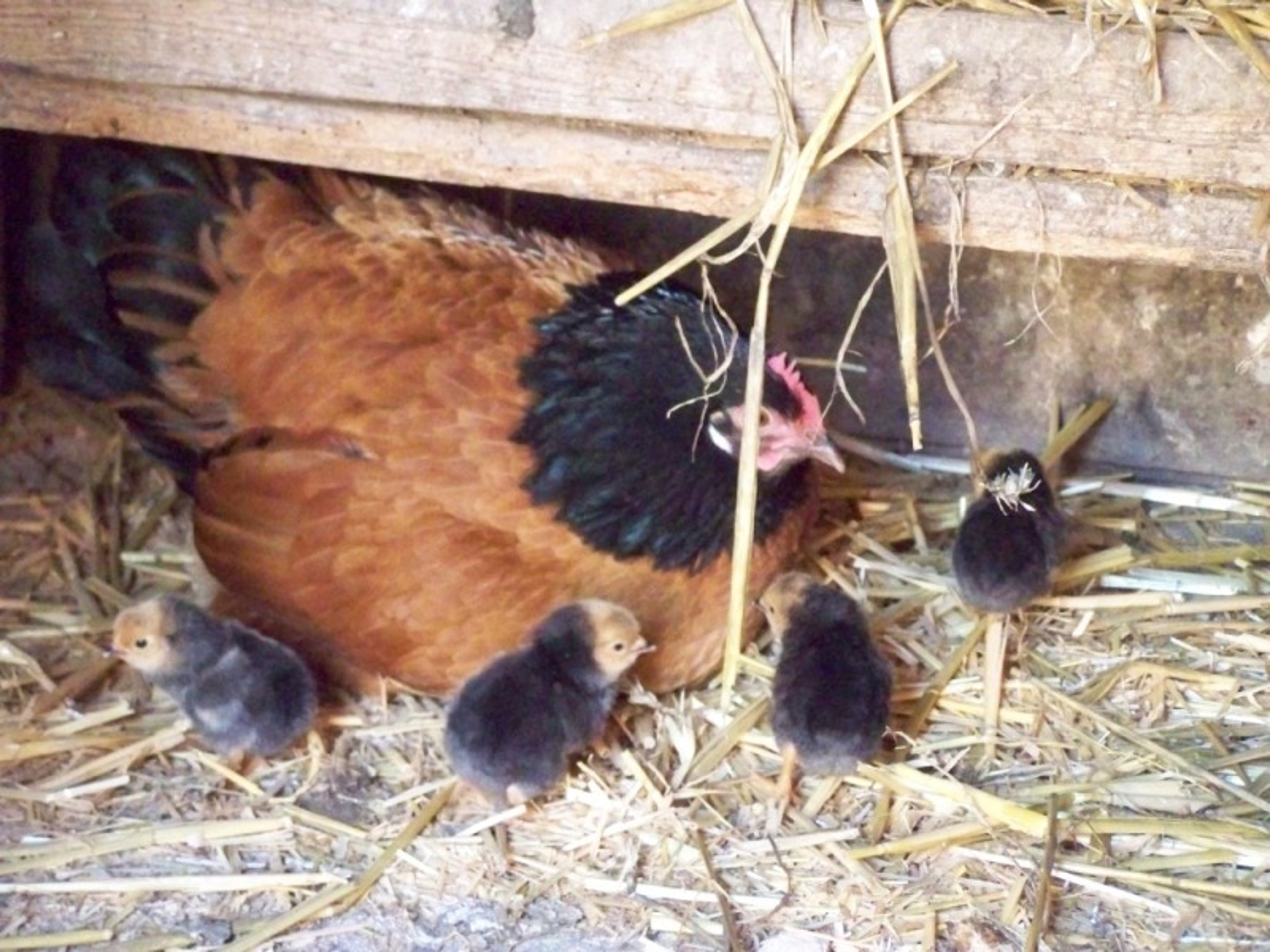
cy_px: 476
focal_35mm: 117
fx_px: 4293
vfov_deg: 12.7
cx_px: 635
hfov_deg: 16.8
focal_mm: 19.4
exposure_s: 1/50
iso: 1600
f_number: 3.2
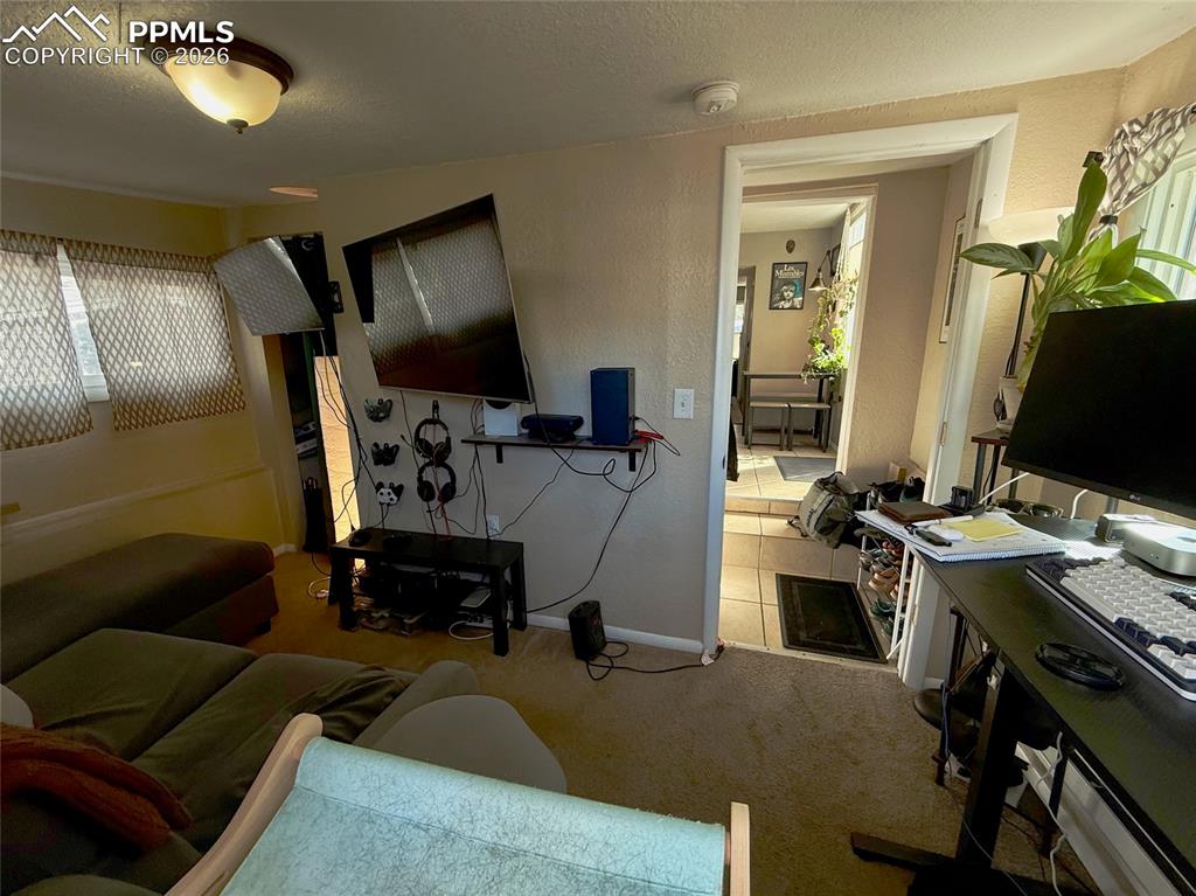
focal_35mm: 14
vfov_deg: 85.6
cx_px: 598
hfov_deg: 102.1
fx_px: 483
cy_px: 448
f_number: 2.2
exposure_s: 1/99
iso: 100
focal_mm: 2.22
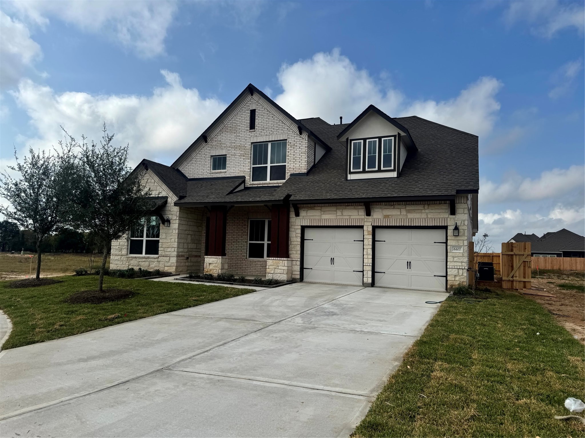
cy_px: 219
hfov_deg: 71.6
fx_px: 406
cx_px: 292
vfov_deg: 56.8
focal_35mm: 24
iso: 80
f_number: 1.78
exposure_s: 1/9009
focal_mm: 6.76
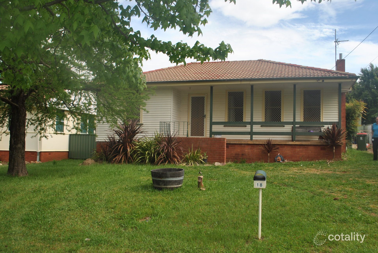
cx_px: 189
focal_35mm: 33
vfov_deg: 40.1
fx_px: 347
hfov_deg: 57.2
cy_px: 126
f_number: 7.1
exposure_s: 1/200
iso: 100
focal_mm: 22
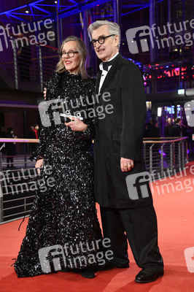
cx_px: 97
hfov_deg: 20.9
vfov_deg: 31.0
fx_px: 526
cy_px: 146
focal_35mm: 65
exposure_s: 1/200
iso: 5000
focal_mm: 65
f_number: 5.6
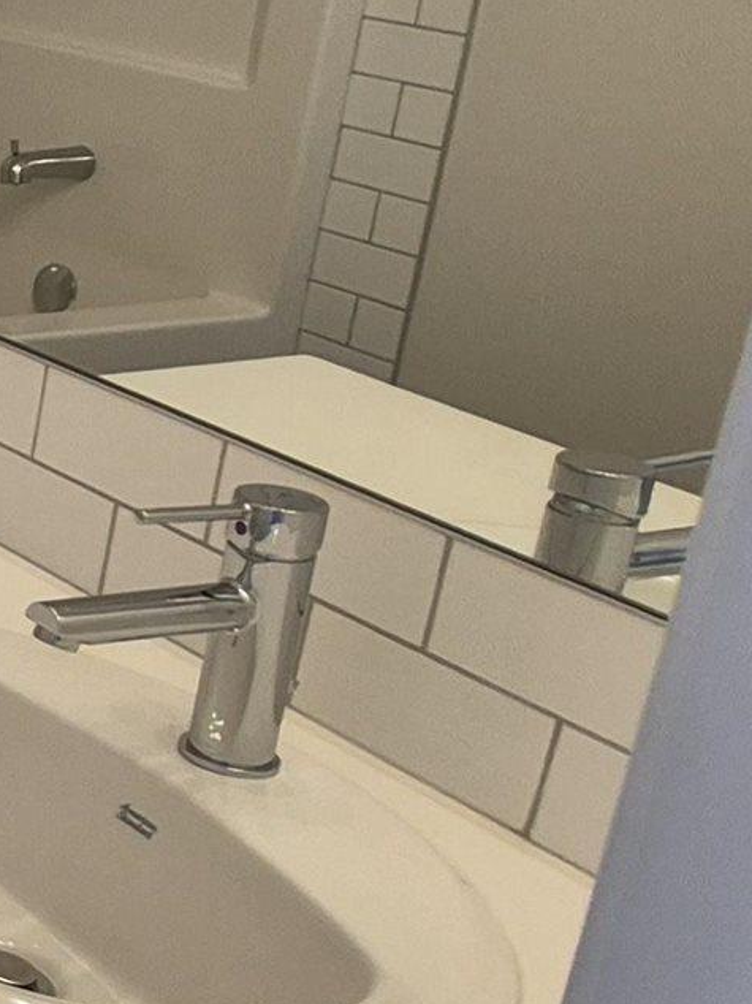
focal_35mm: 63
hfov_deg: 13.8
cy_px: 326
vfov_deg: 30.5
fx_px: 1826
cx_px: -1173
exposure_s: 1/60
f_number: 2.2
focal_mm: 1.74
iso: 50
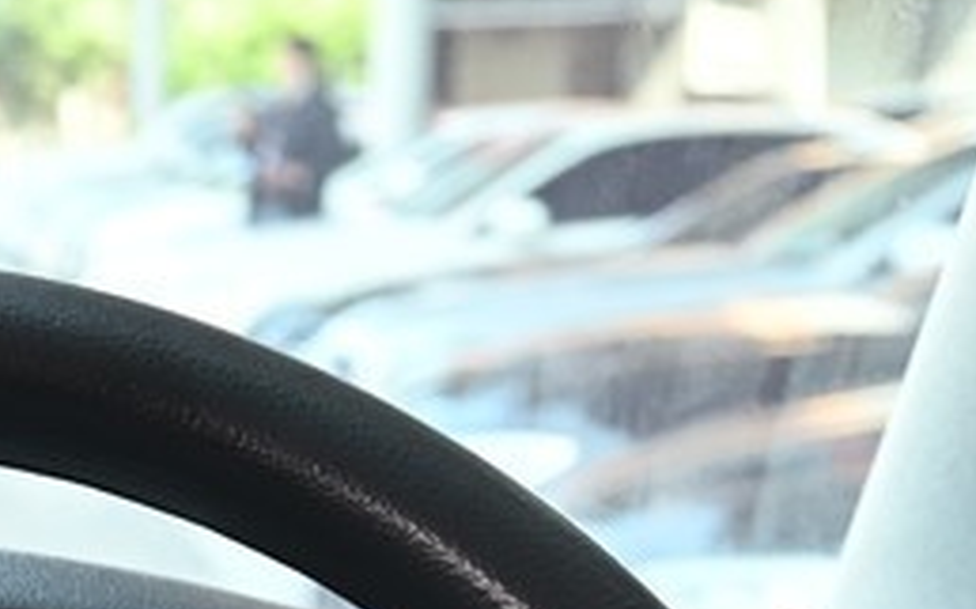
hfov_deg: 14.8
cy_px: 1267
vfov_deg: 8.9
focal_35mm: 137
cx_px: -174
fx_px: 3647
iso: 280
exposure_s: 1/45
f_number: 5.6
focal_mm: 31.5
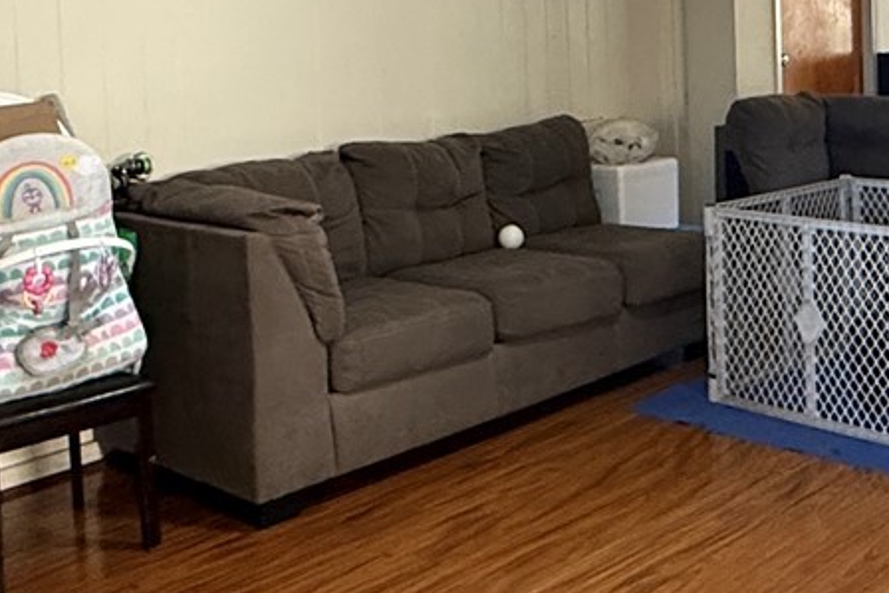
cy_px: 26
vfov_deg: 25.0
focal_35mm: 52
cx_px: 657
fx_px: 1284
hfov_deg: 37.3
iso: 640
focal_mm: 2.22
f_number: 2.2
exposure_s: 1/60
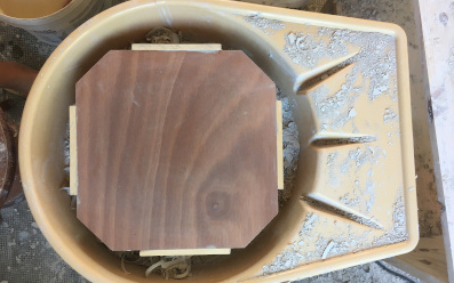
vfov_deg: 40.5
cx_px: 228
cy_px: 162
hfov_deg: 61.2
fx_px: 384
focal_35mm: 31
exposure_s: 1/33
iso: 64
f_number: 2.2
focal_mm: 4.15
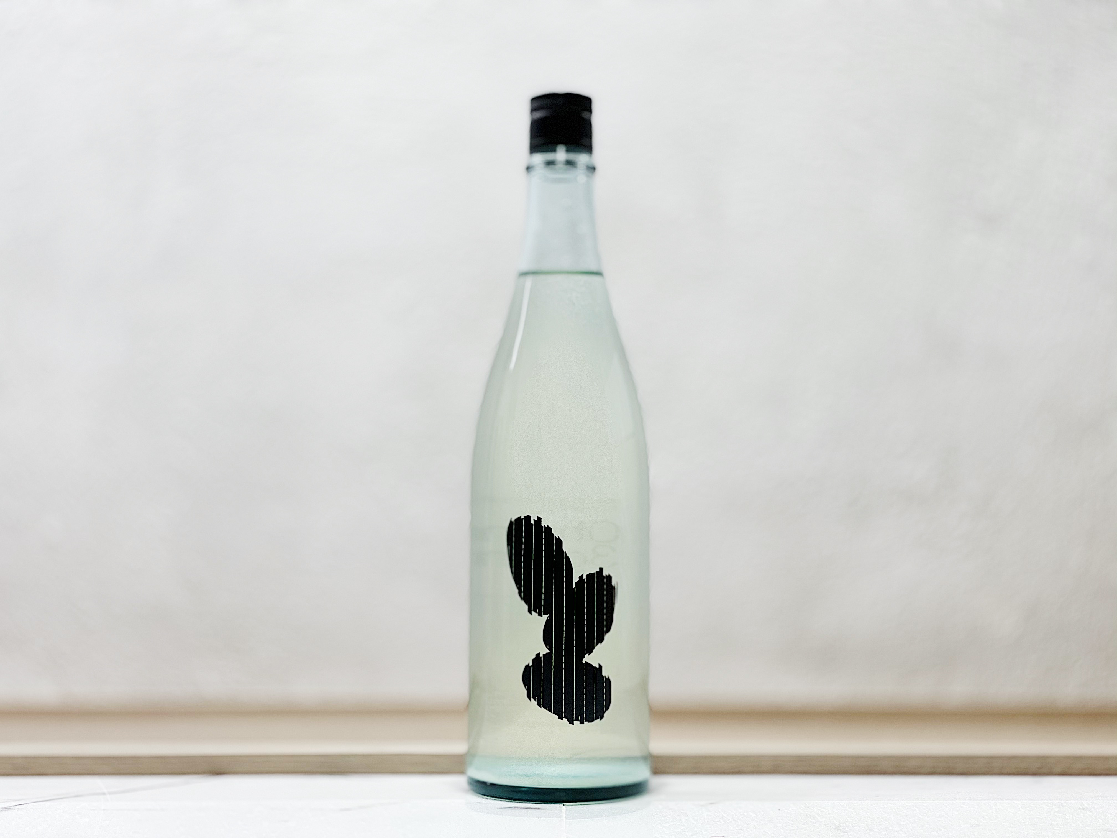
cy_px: 419
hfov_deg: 36.8
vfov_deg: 28.0
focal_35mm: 52
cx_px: 558
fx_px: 1678
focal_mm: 6
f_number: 2
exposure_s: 1/100
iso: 64
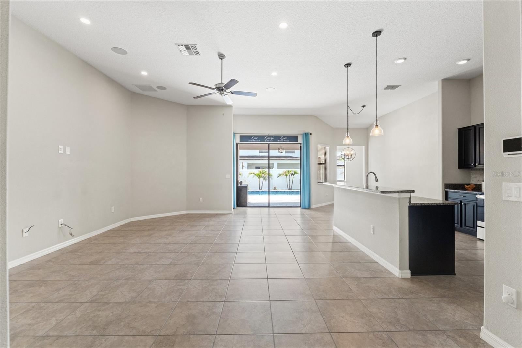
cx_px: 261
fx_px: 217
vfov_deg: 77.3
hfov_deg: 100.4
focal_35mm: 15
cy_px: 174
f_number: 7.1
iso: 400
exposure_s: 1/15
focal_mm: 10
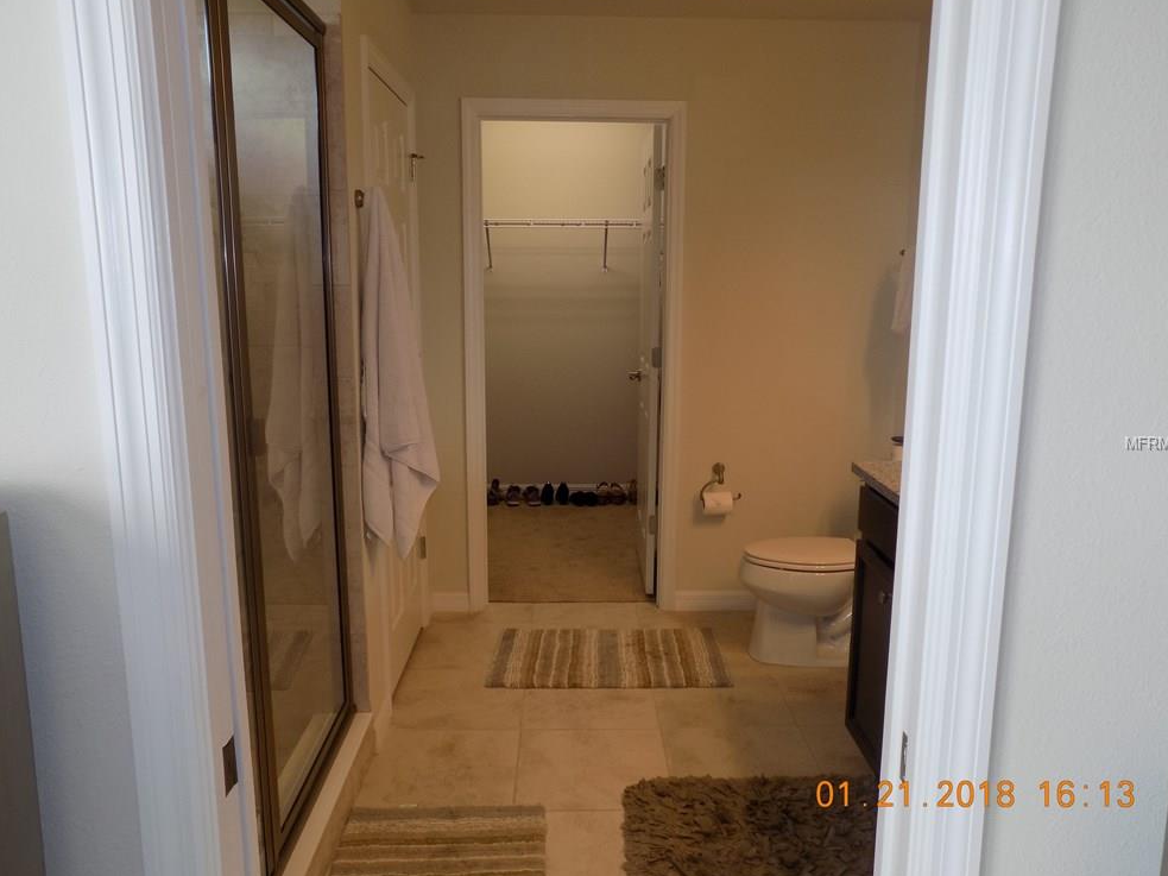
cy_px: 443
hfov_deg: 69.4
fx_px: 843
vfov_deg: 54.9
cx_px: 588
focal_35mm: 25
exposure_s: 1/30
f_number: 3.1
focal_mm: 4.3
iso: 100
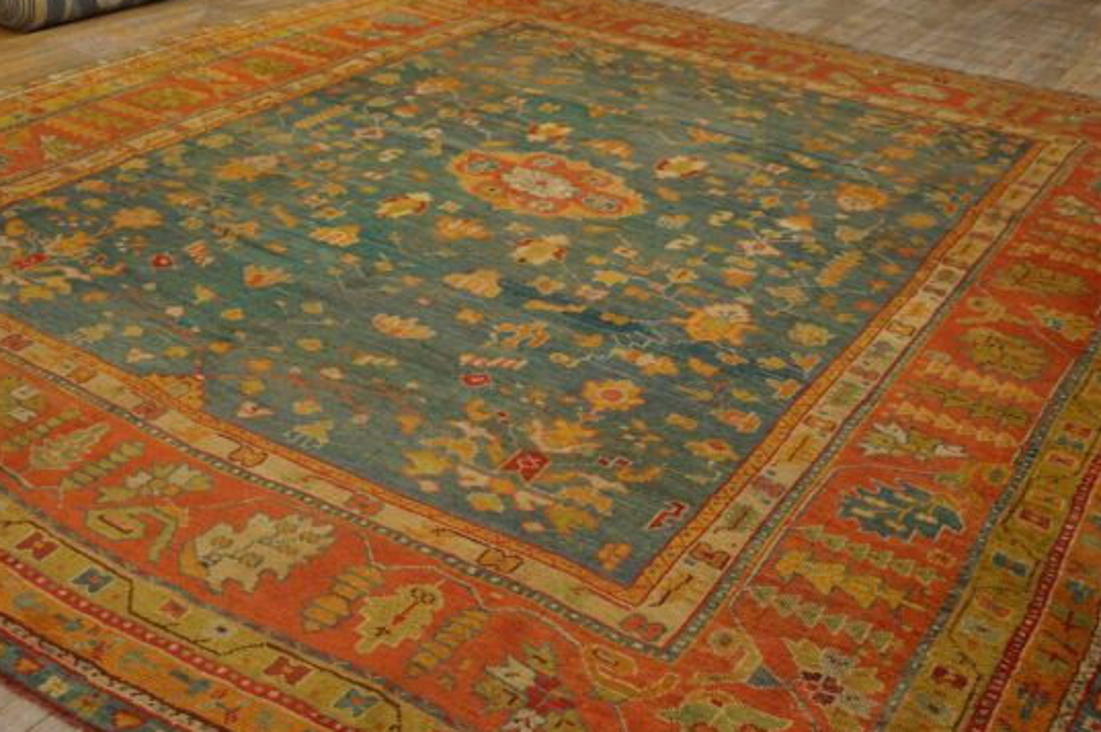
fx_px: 1178
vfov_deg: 34.5
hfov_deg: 50.0
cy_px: 395
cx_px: 508
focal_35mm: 39
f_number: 4
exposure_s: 1/60
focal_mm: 23
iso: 800
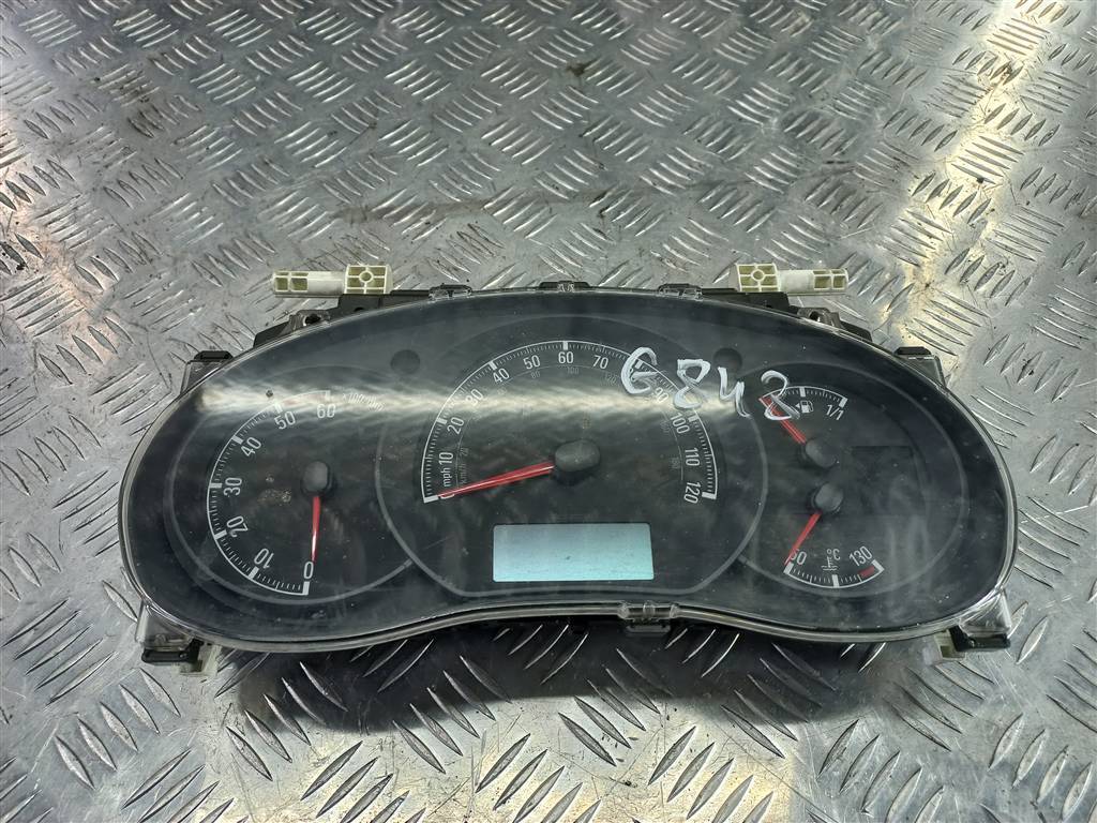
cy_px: 412
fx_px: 792
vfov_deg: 54.9
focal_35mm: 25
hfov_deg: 69.4
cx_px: 548
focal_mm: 4.6
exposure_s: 1/50
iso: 50
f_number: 1.8
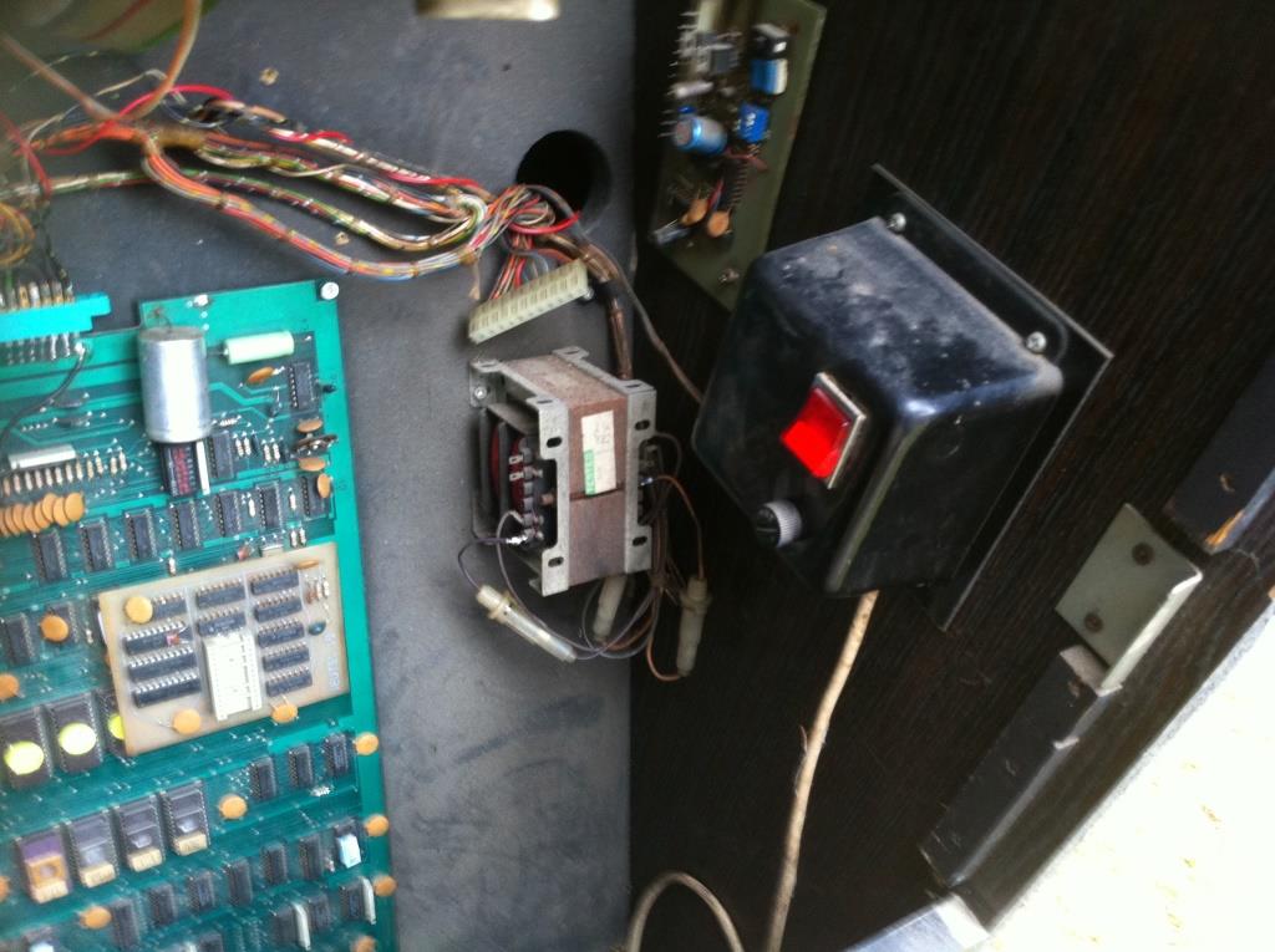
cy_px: 476
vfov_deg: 40.6
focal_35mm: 35
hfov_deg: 52.7
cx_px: 638
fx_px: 1287
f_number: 2.8
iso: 125
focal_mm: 3.85
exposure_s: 1/15
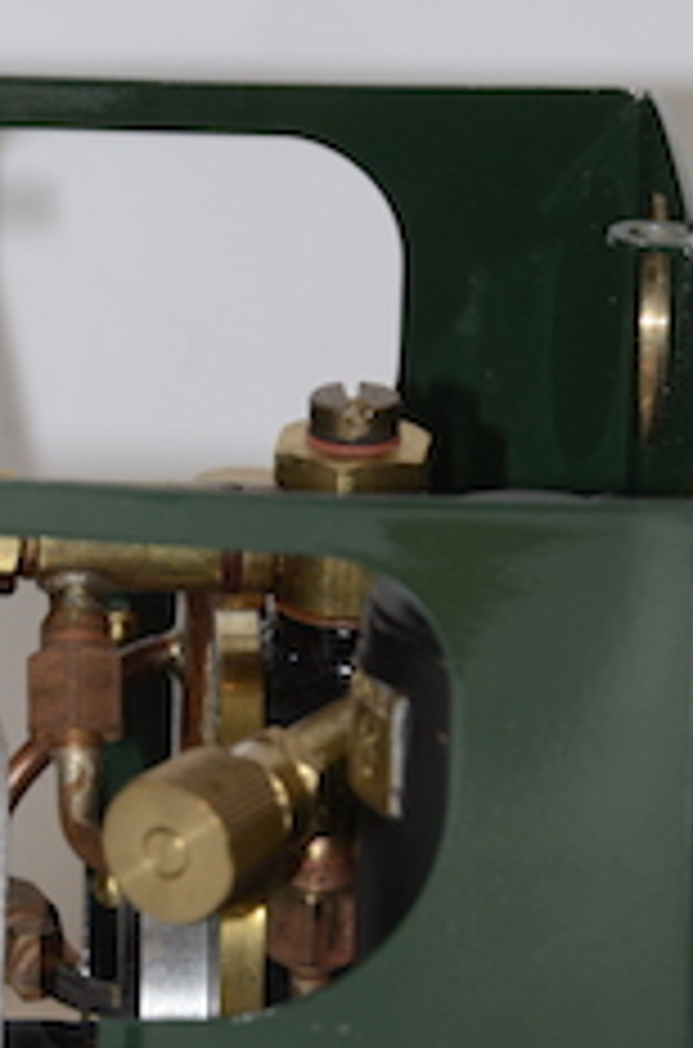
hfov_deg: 2.6
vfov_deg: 3.9
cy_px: 855
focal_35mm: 526
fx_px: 15278
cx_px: 126
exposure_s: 1/60
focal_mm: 200
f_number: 13
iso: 800
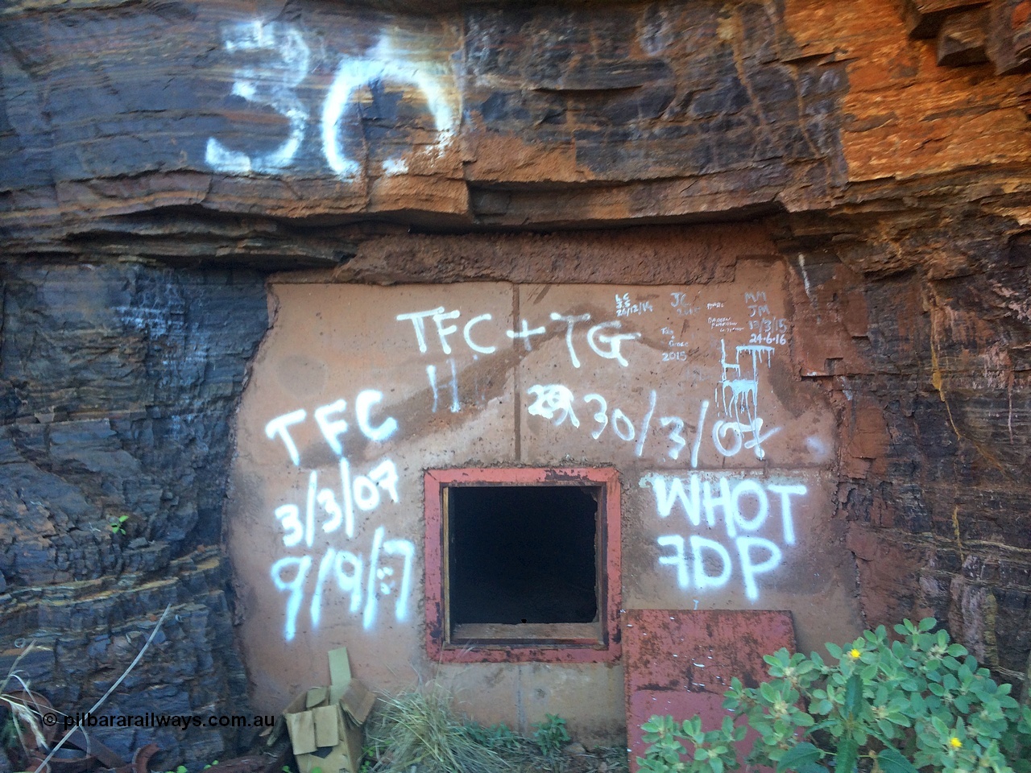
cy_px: 386
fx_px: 864
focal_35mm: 29
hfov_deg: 61.7
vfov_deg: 48.2
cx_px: 516
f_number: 2.2
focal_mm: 4.15
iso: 50
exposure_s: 1/50
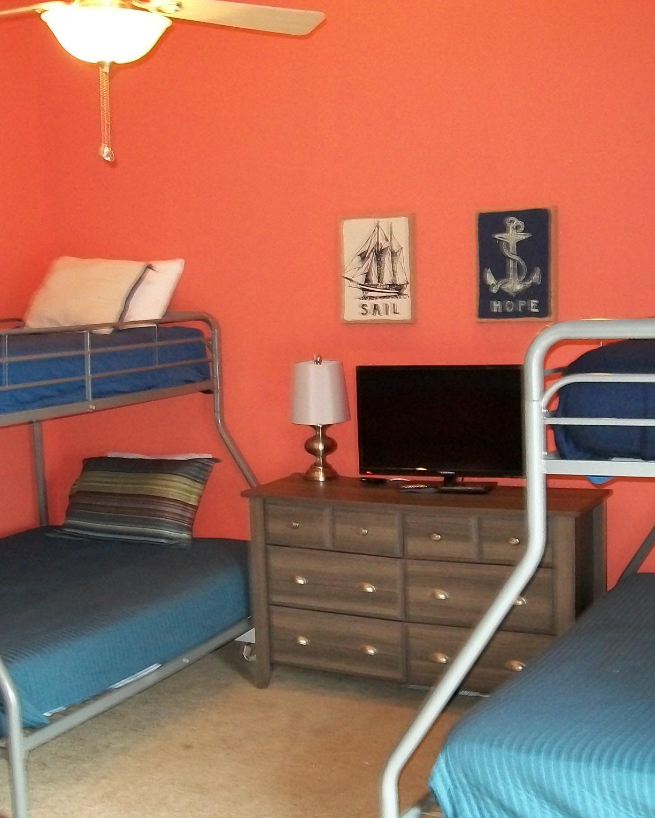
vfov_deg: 39.5
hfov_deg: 32.1
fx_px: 1139
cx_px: 336
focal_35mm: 47
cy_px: 409
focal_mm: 6
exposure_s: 1/30
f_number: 2.7
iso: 240
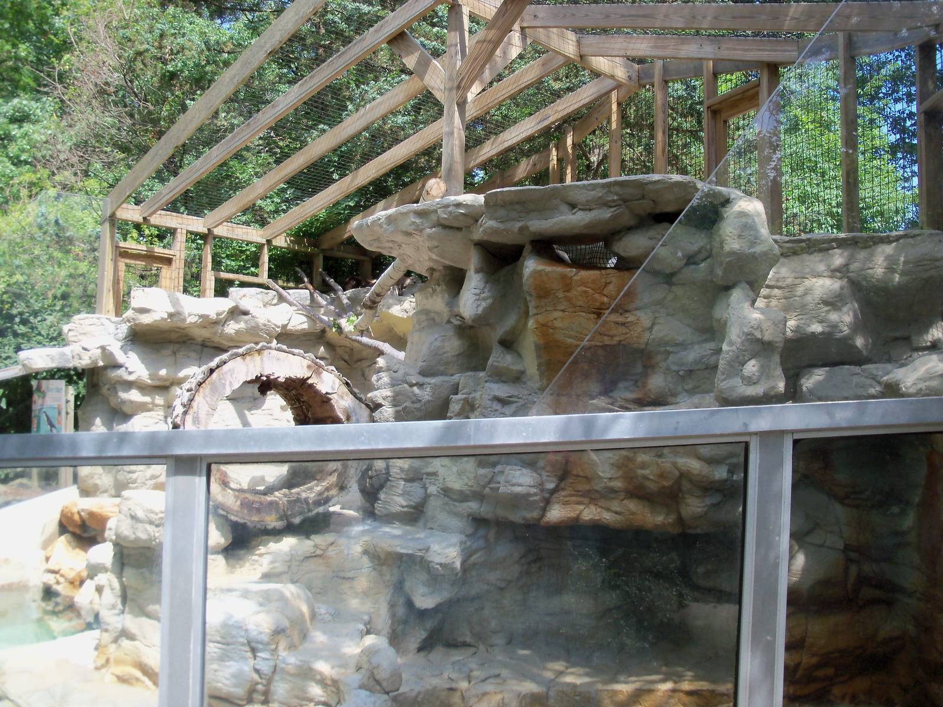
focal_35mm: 35
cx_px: 472
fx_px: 953
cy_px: 354
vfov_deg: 40.7
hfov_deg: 52.6
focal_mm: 6.3
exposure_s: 1/320
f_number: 3
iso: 80
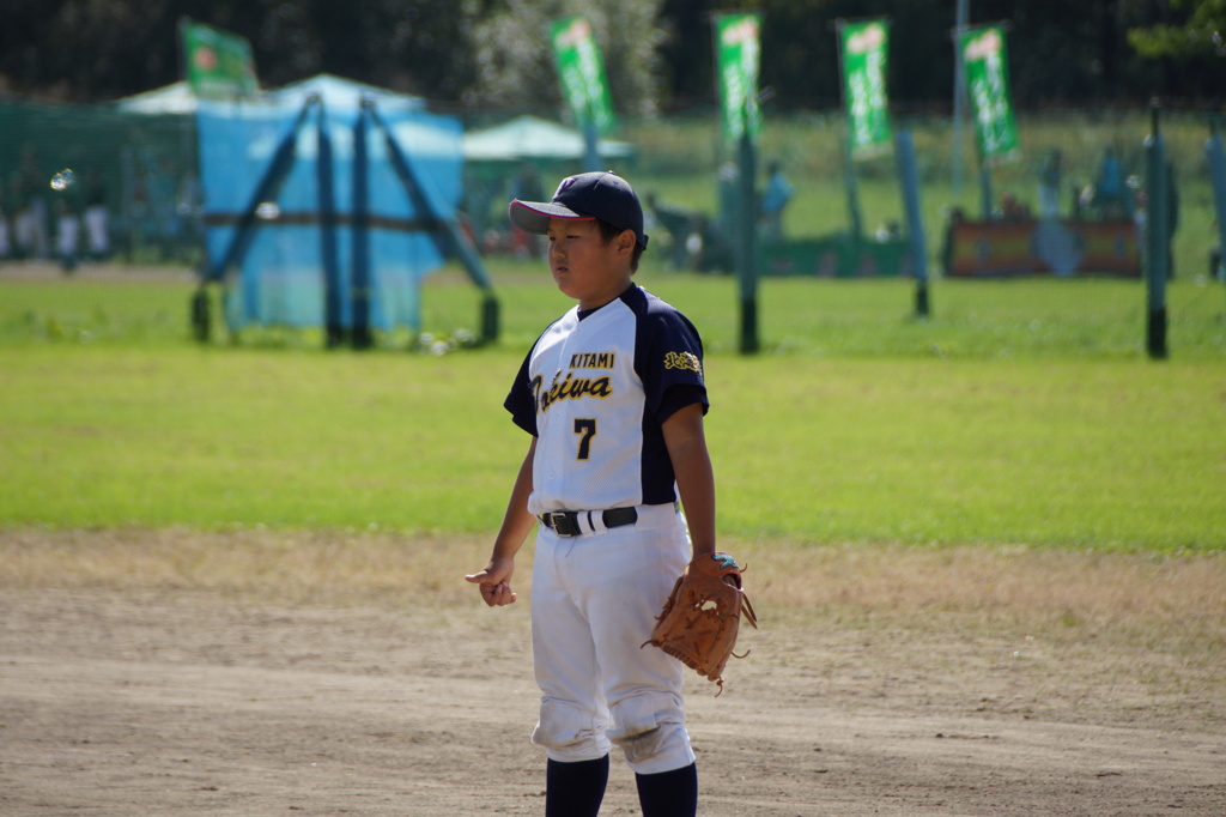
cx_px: 613
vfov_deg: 3.7
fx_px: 12766
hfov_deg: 5.5
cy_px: 408
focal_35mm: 375
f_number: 6.3
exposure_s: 1/400
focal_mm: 250
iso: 100
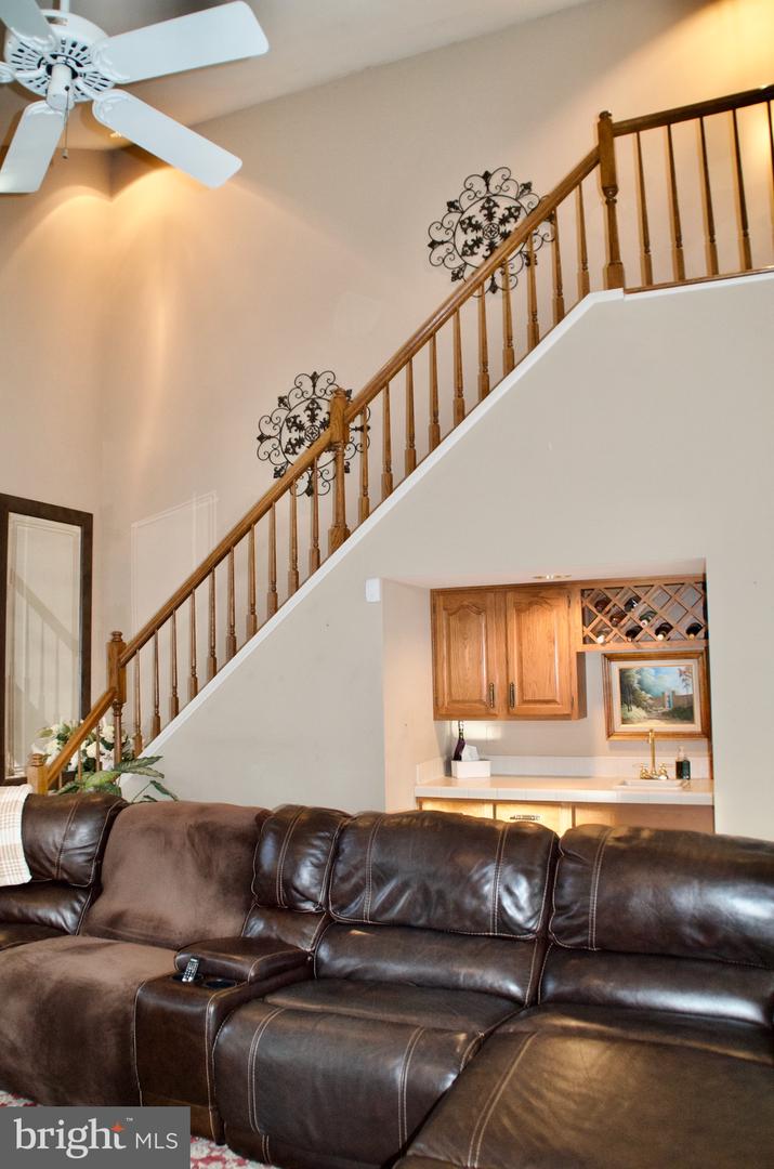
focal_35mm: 27
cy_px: 584
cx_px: 387
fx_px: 875
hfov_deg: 47.7
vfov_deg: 67.5
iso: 1600
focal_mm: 18
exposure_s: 1/60
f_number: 5.6
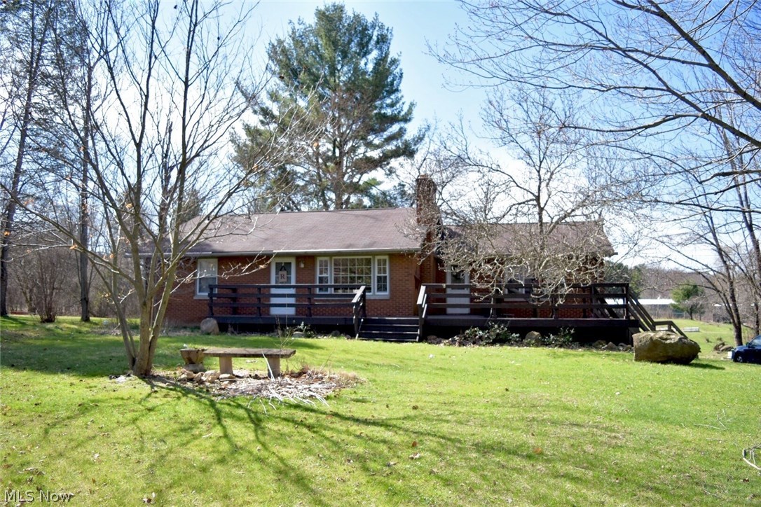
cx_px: 380
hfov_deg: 67.4
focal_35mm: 27
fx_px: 571
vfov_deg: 47.9
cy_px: 254
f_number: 3.5
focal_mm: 18
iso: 320
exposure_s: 1/1600
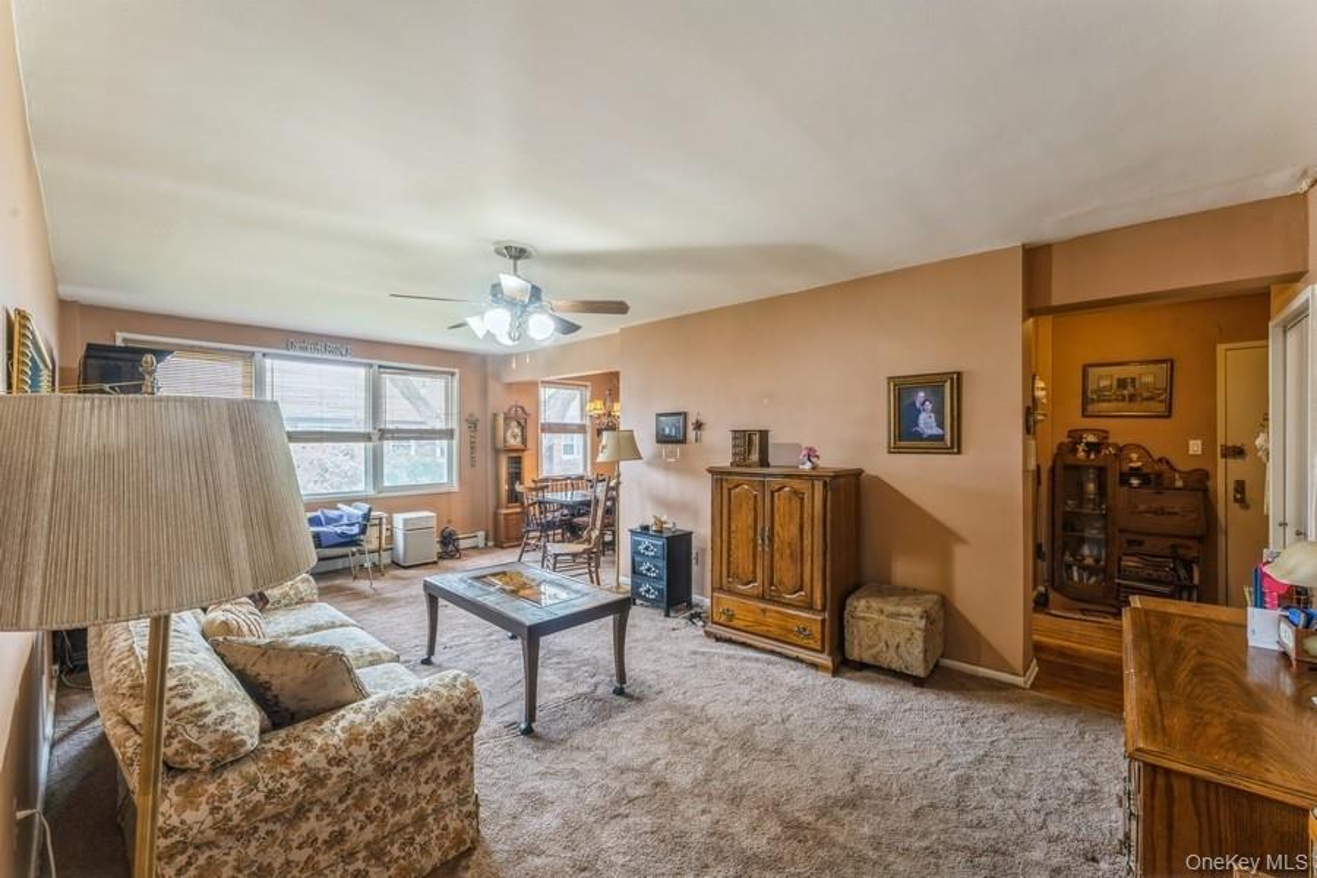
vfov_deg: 81.2
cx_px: 658
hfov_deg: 104.3
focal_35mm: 14
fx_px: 512
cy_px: 439
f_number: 11
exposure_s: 1/1.67
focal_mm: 14
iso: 100
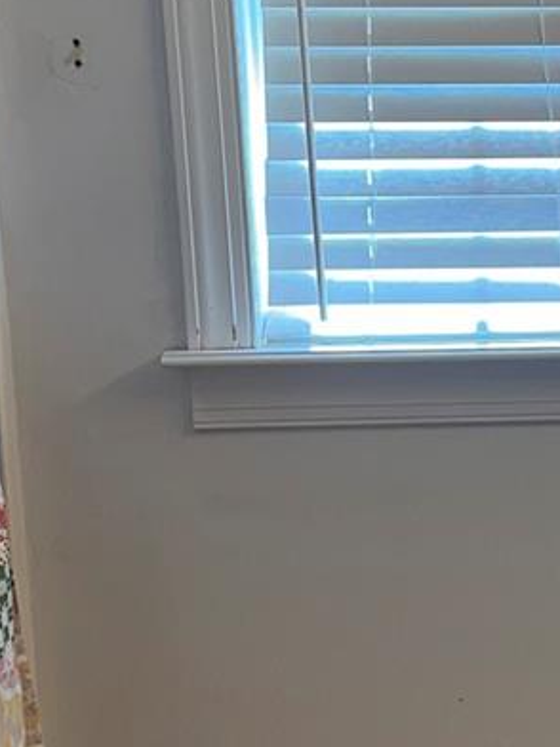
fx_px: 2028
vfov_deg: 20.9
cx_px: 743
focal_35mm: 94
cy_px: 383
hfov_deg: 15.0
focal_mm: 6.86
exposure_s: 1/121
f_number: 1.78
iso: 64
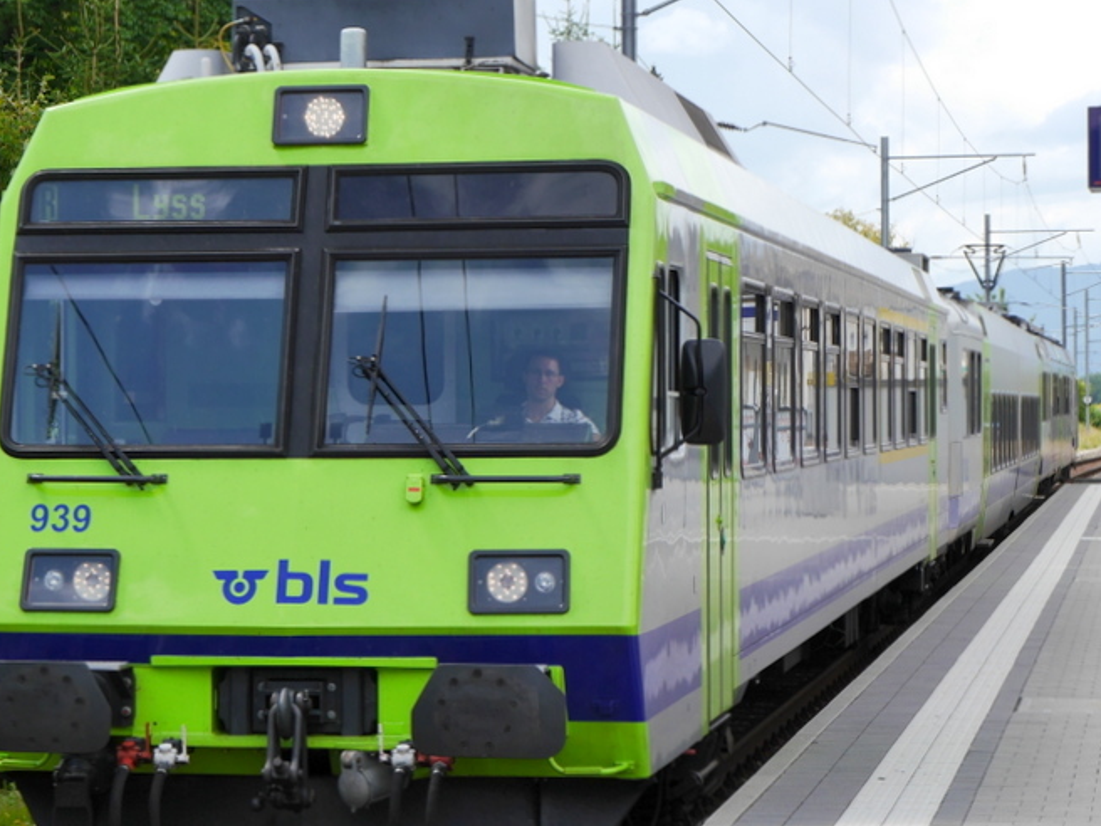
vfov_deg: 11.6
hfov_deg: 15.4
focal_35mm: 128
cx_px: 438
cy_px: 421
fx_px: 4071
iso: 160
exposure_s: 1/250
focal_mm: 42
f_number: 8
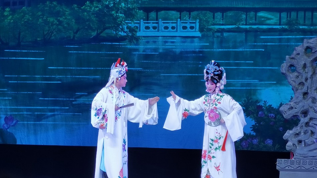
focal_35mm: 142
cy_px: 116
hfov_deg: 15.1
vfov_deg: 8.5
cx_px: 158
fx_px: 1193
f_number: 2.4
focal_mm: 7.48
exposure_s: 1/50
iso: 64
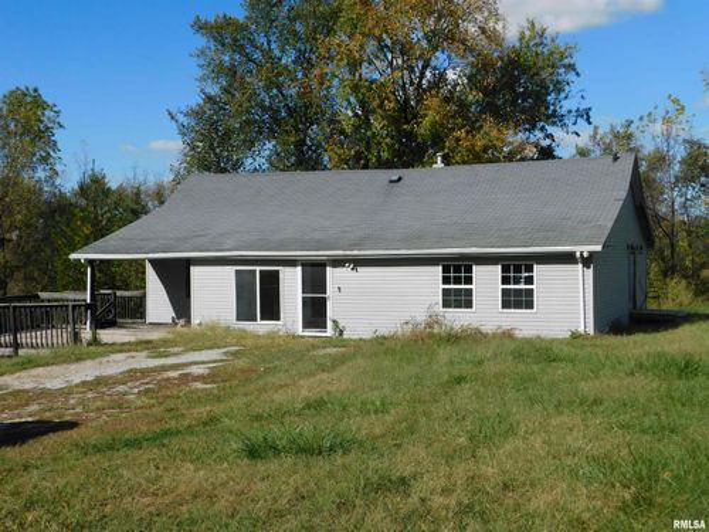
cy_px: 266
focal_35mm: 45
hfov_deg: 42.1
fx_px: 922
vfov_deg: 32.2
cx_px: 354
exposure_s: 1/400
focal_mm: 8
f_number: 7.4
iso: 125
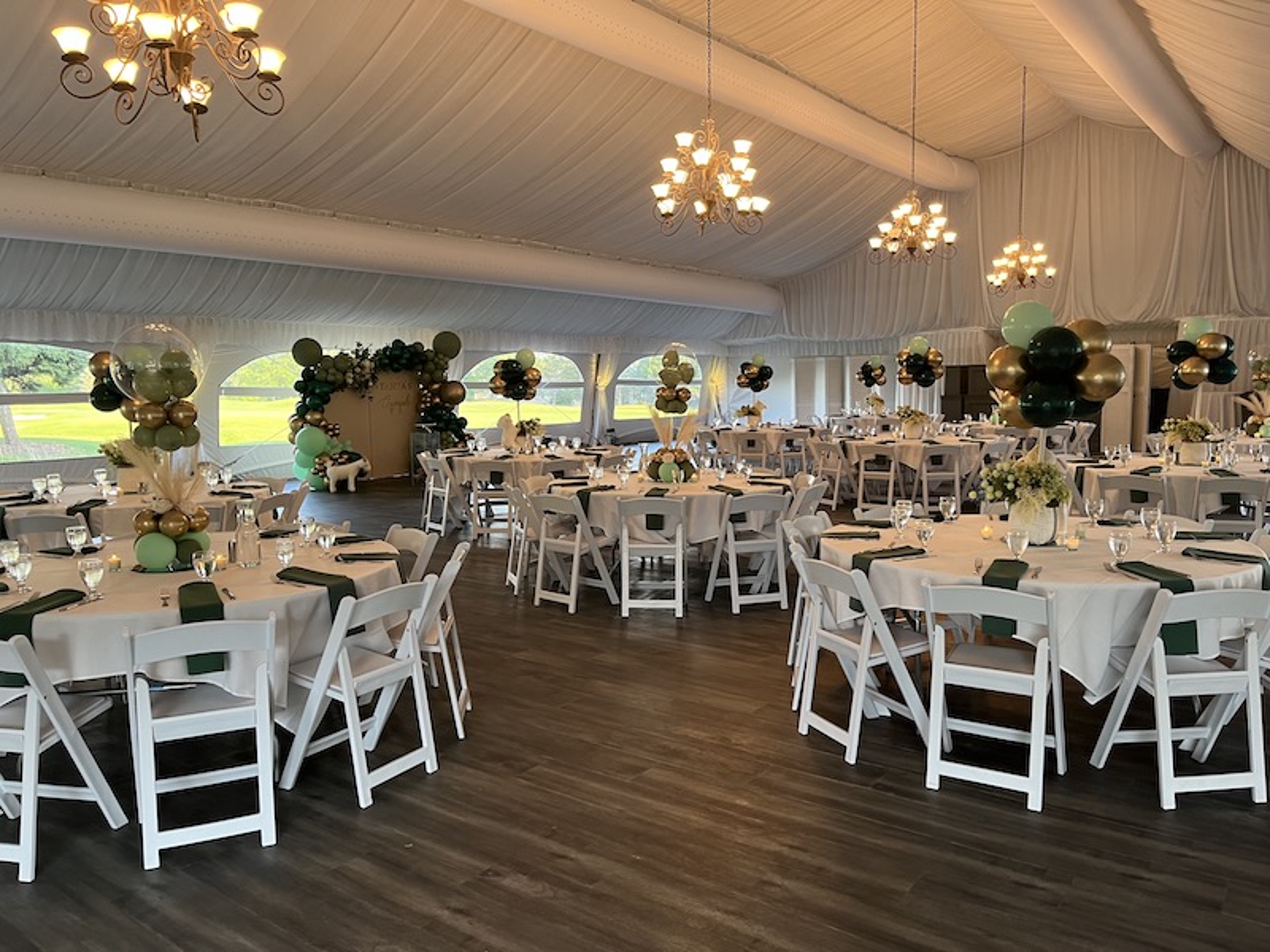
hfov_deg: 67.3
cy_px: 476
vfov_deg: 53.1
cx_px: 635
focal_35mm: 26
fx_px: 954
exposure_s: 1/60
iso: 100
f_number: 1.6
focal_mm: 5.1
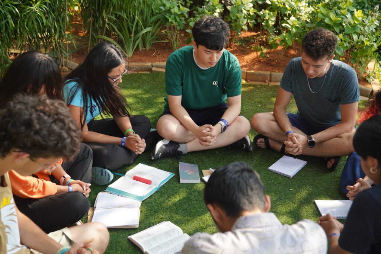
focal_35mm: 44
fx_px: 466
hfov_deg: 44.5
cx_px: 190
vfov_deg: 30.5
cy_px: 127
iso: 320
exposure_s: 1/800
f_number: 3.5
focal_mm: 44
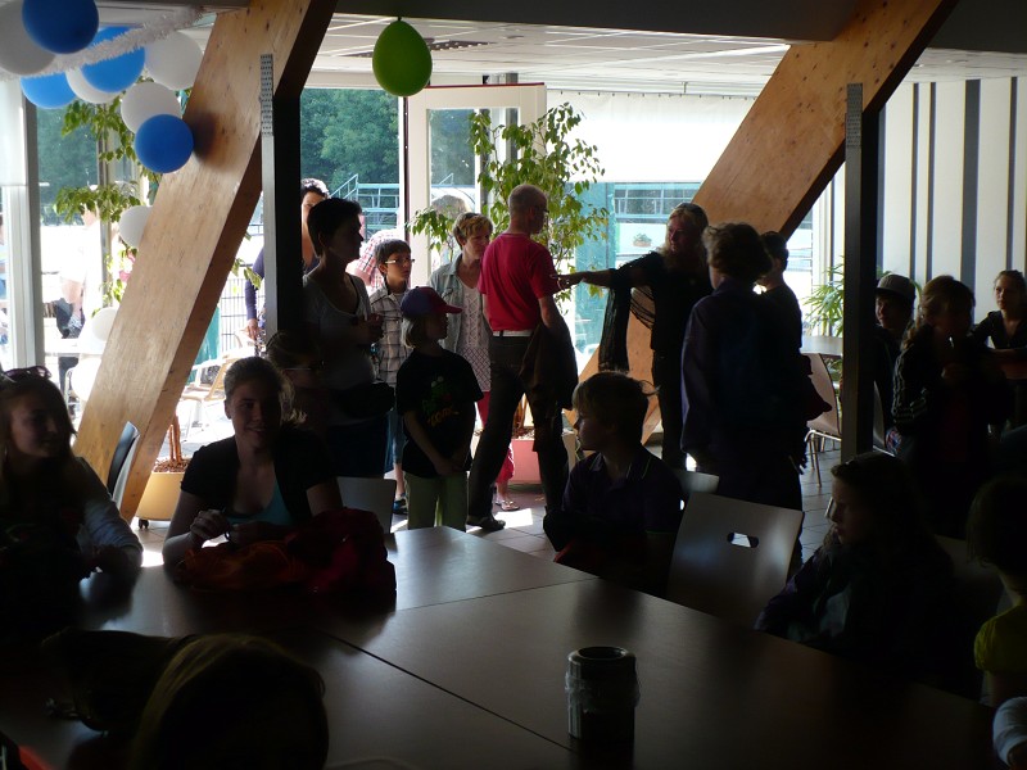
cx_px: 514
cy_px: 385
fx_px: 1780
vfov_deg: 24.4
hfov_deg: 32.2
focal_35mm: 60
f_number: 3.1
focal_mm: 9.9
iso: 100
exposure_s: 1/100
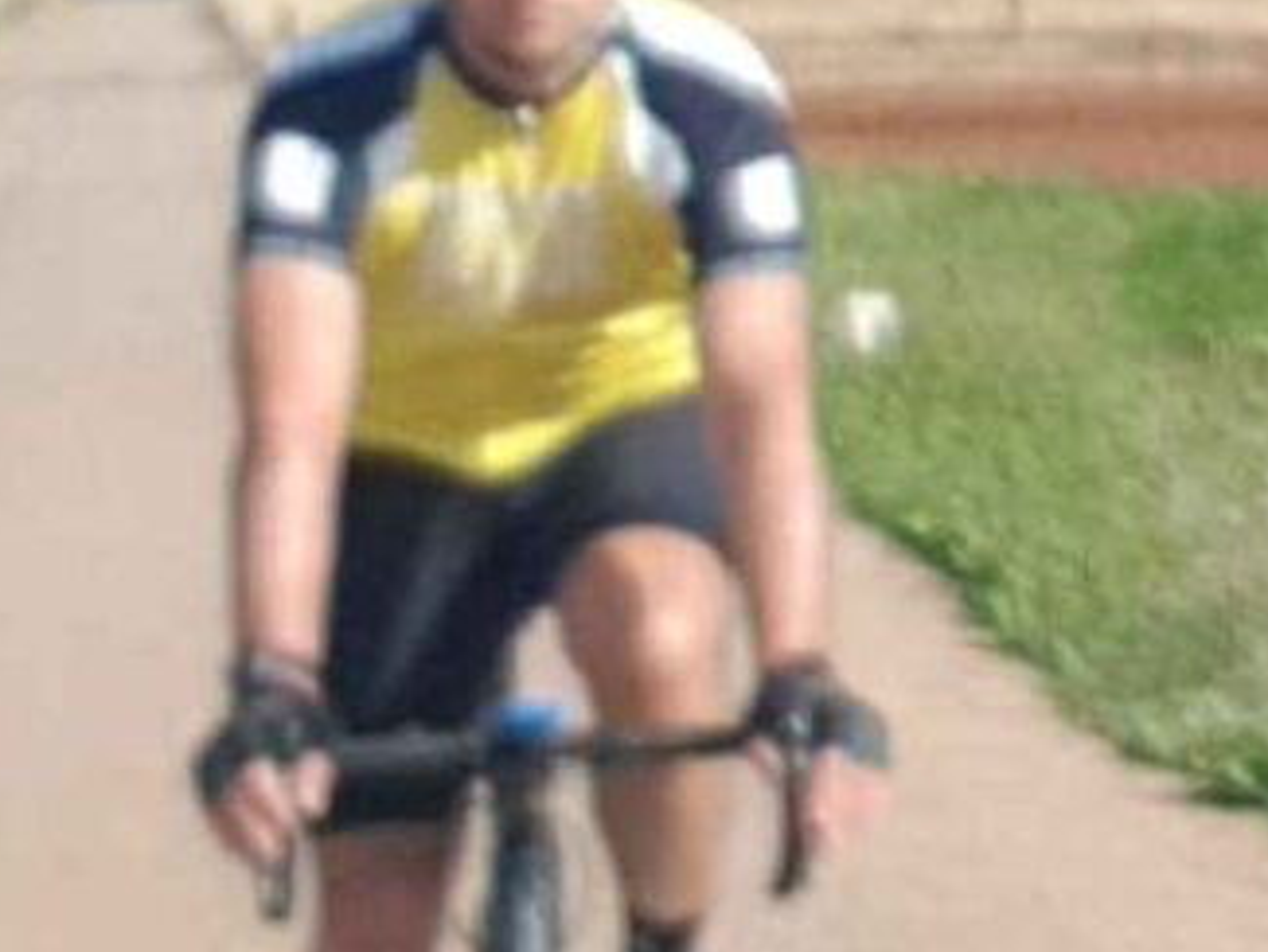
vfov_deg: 7.4
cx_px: 2559
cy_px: -542
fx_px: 7219
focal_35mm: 197
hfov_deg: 9.4
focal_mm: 2.95
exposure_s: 1/1344
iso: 40
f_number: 1.7
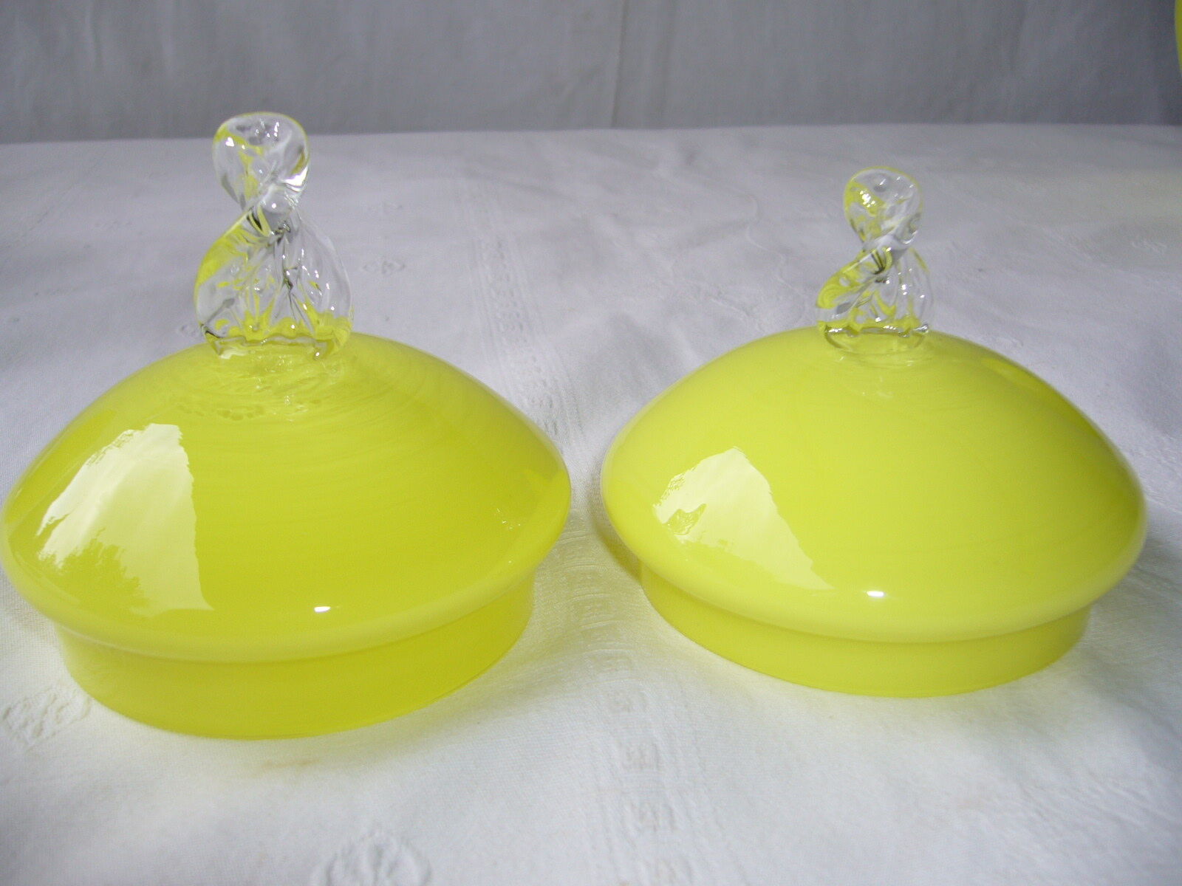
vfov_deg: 40.7
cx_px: 591
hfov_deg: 52.6
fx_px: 1195
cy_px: 443
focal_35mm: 35
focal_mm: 5.8
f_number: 2.8
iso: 80
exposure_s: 1/100
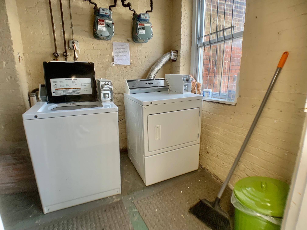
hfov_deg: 67.3
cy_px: 115
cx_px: 154
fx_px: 231
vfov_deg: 53.1
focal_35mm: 26
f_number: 1.8
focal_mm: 4.25
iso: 100
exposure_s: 1/66
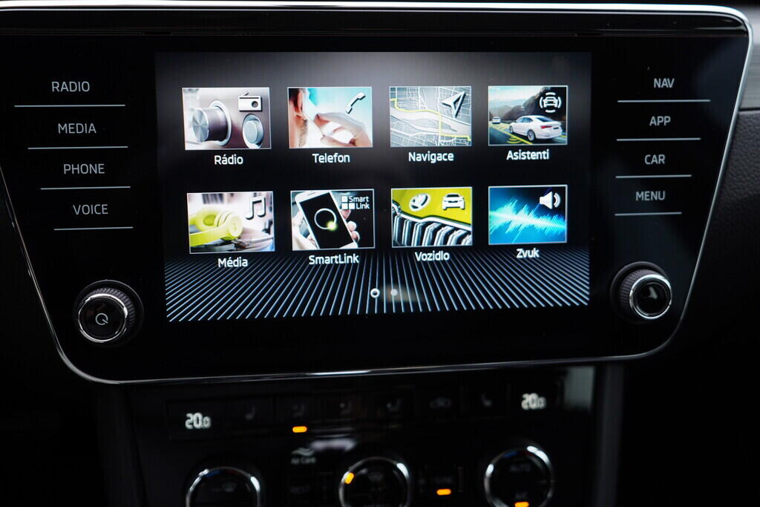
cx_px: 380
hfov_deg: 53.1
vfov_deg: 36.9
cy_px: 254
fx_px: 760
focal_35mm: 36
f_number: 3.2
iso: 125
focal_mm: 24
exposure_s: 1/50
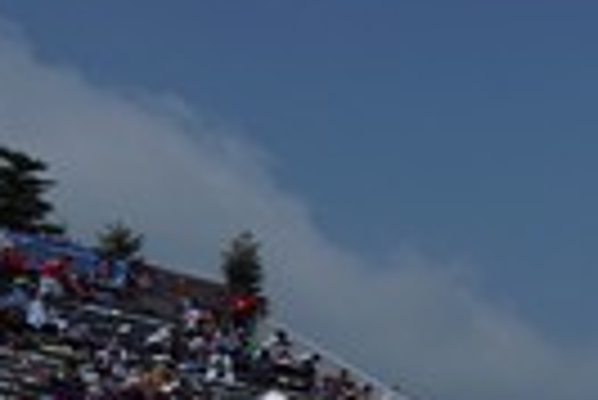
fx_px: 1081
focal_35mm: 65
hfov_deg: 13.3
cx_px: 1587
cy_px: 512
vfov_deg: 19.4
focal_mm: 12
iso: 200
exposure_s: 1/2500
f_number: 7.1
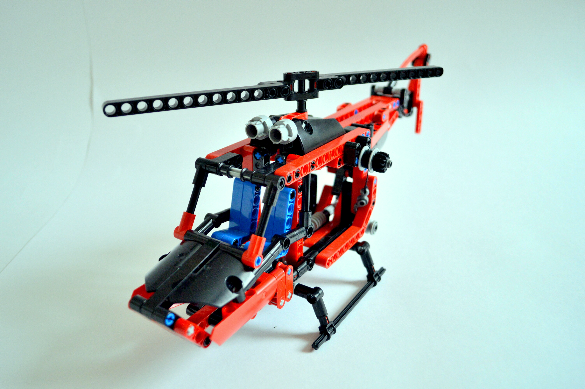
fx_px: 487
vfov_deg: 43.5
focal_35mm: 30
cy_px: 194
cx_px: 292
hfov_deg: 62.0
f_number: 3.8
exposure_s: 1/20
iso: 800
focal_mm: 20
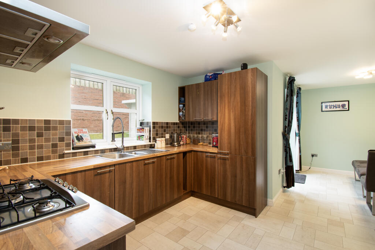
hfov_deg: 100.4
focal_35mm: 15
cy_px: 125
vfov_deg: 77.3
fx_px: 156
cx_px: 188
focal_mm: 10
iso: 320
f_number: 9
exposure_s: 1/3
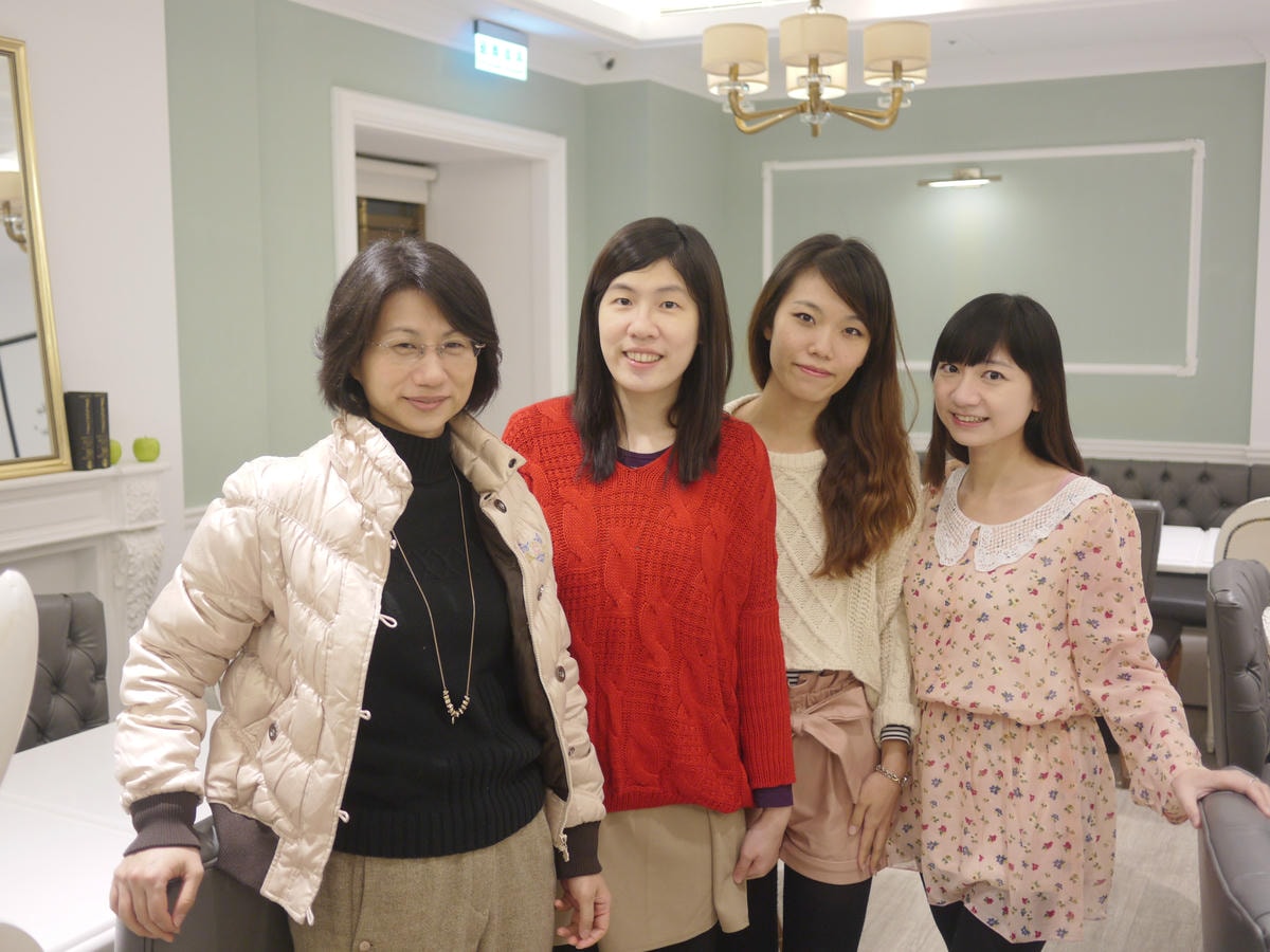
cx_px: 635
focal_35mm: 40
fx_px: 1468
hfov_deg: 46.8
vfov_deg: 36.0
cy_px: 476
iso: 160
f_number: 1.7
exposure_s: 1/60
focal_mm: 20
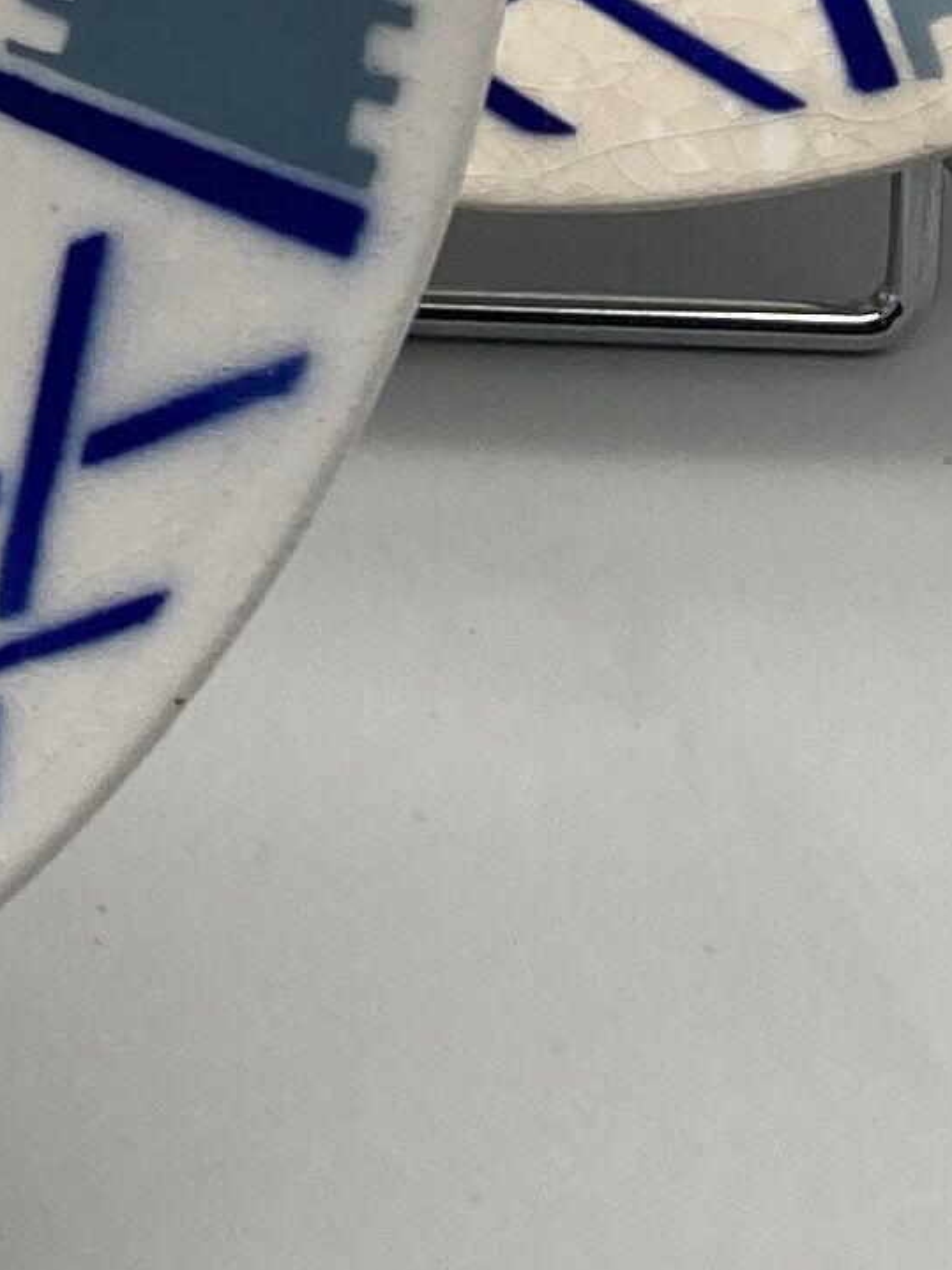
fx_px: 5759
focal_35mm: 157
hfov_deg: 8.9
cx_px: -978
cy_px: -1726
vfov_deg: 10.8
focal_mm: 3.99
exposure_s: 1/124
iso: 20
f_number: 1.8
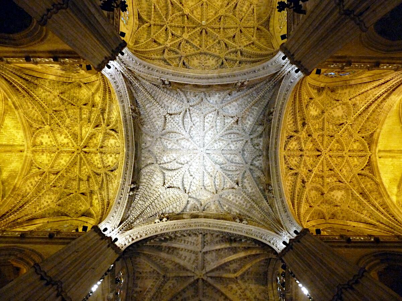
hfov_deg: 69.4
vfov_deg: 54.9
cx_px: 201
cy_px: 150
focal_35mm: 25
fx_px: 290
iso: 640
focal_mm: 4.1
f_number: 3.3
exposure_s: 1/30
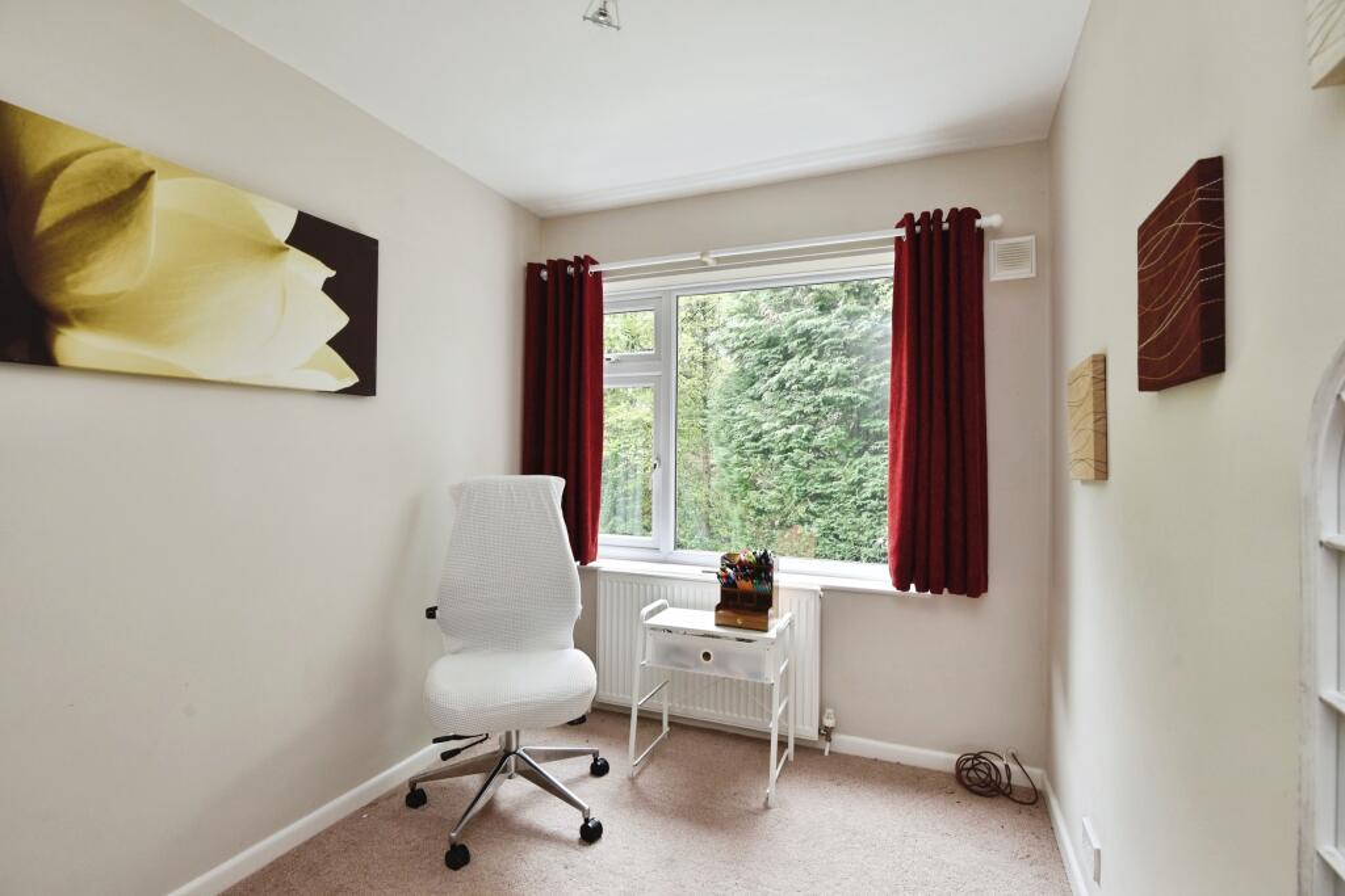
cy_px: 448
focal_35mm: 16
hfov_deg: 96.7
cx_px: 672
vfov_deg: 73.8
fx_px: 598
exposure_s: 1/30
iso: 400
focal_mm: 16
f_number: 7.1
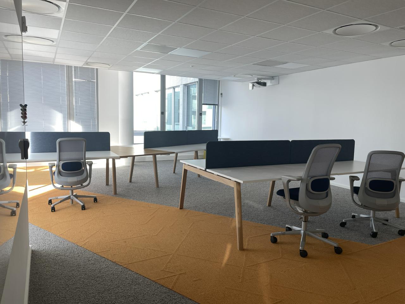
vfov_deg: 53.1
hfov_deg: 67.3
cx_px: 202
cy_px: 152
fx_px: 304
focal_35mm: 26
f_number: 1.6
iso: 40
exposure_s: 1/100
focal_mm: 4.2
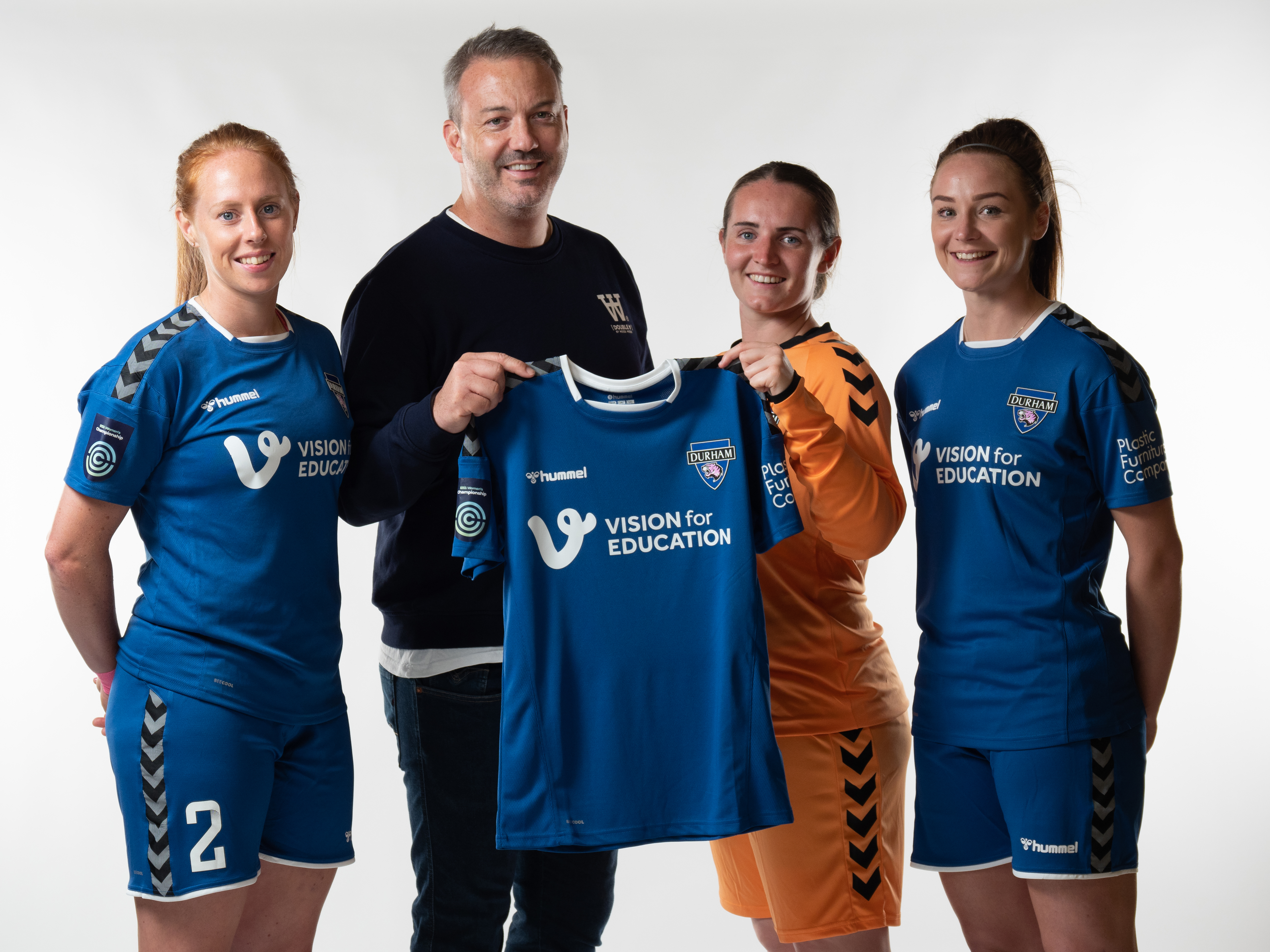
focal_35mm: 122
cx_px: 635
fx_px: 4476
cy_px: 476
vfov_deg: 12.1
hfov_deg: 16.1
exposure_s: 1/200
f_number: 5.6
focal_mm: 61
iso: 320
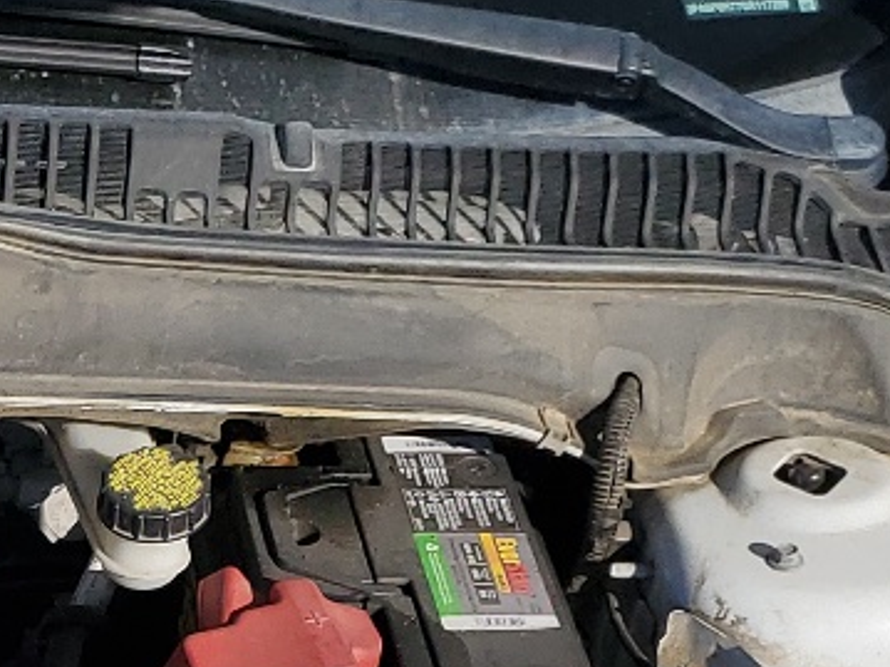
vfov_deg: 11.7
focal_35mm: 116
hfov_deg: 15.7
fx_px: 2981
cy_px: 1232
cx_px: -424
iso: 50
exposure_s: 1/5000
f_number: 1.5
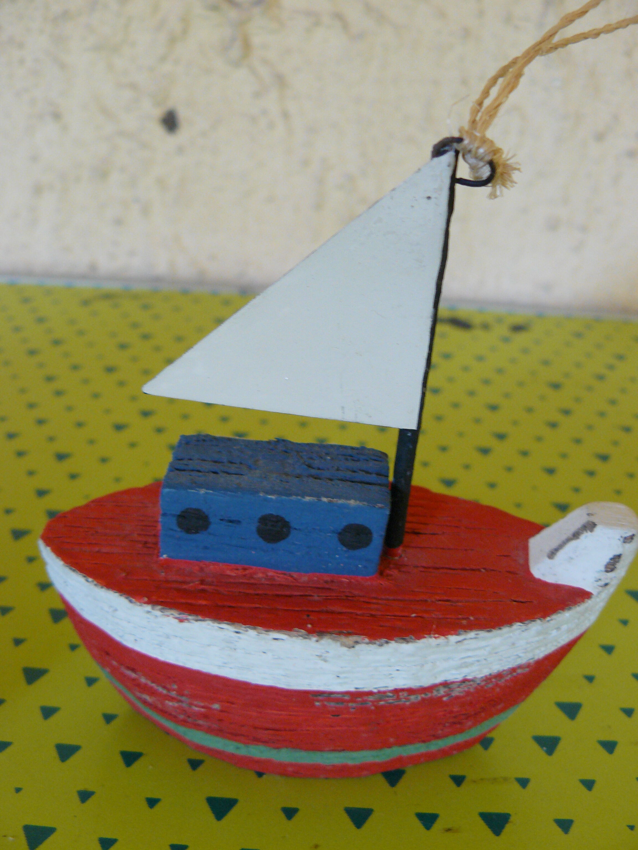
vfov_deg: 51.4
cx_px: 319
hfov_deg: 39.7
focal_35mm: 36
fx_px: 885
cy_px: 425
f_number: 2.8
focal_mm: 6
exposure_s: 1/20
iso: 200
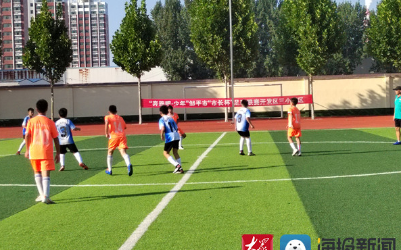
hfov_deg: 23.6
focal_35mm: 88
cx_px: 199
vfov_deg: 14.8
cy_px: 119
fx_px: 961
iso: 466
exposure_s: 1/1678
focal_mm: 5.52
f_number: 1.9
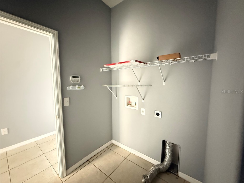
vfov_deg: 85.7
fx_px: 99
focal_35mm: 14
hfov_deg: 102.1
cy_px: 92
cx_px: 122
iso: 2500
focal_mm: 2.22
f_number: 2.2
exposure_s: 1/24
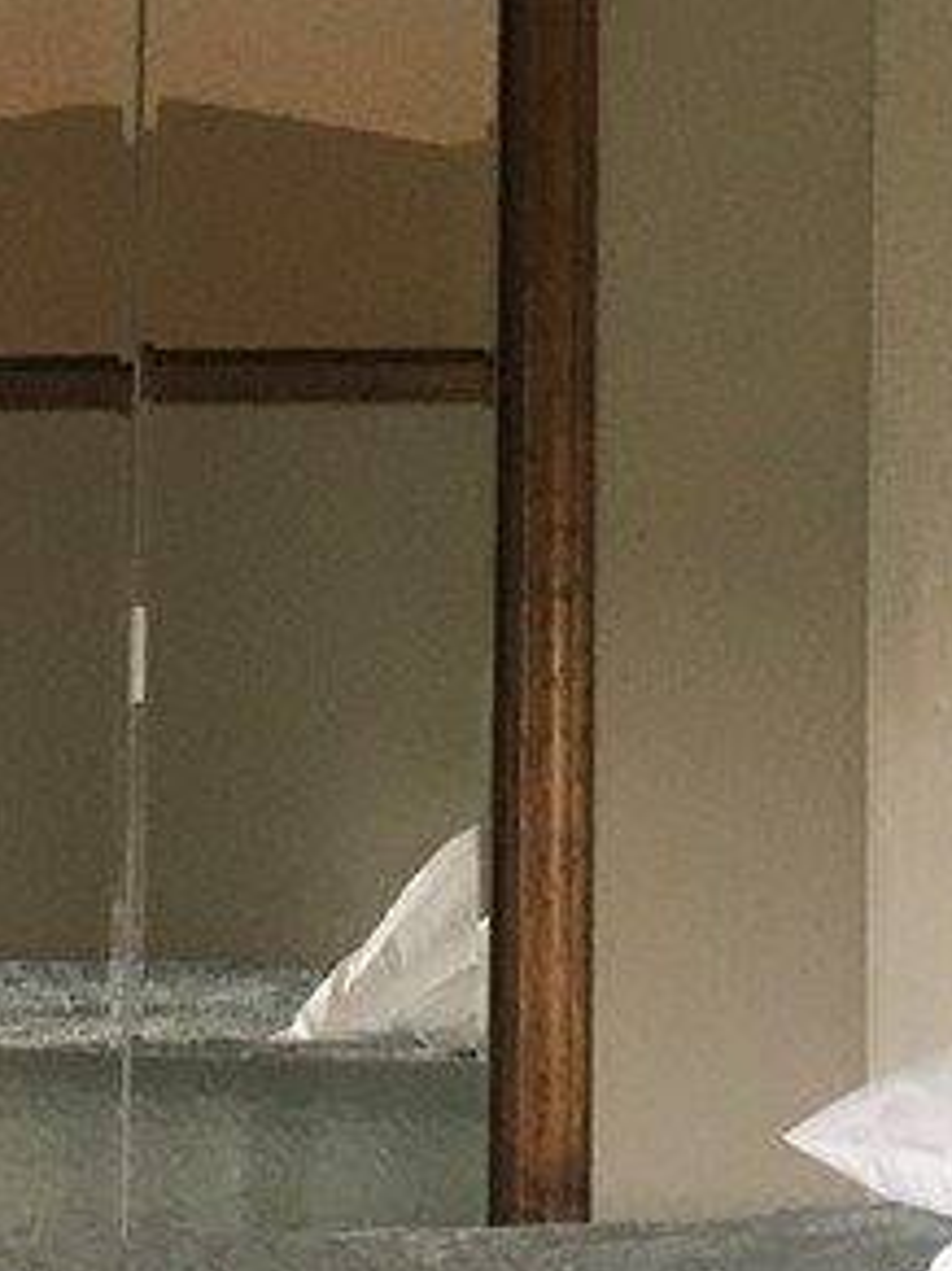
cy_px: 555
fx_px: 3743
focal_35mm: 102
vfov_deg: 19.3
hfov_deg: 14.4
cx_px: 96
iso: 200
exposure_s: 1/17
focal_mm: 4.15
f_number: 2.2
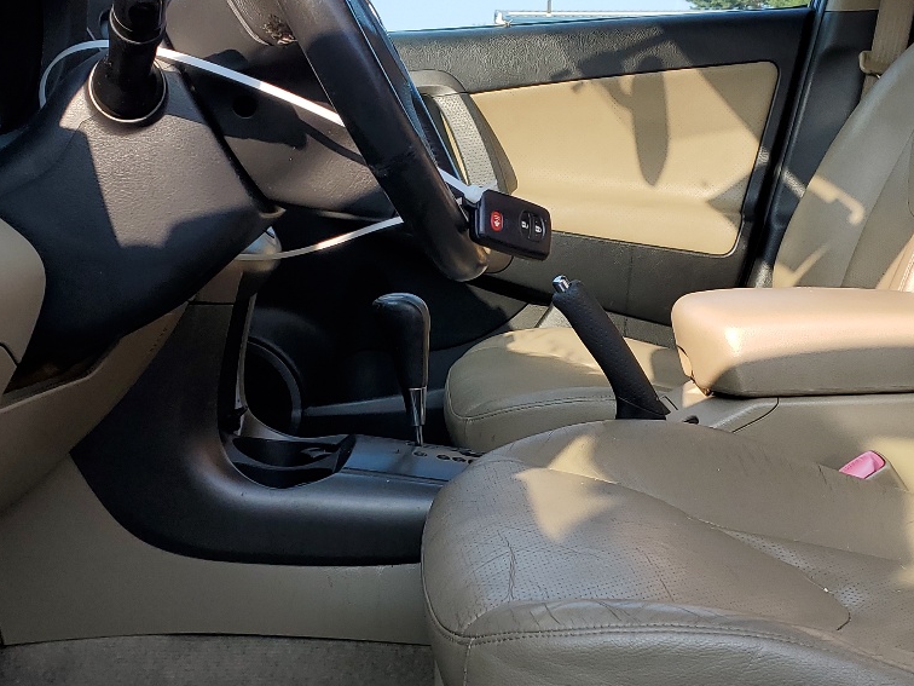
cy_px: 289
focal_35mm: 55
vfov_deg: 26.5
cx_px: 433
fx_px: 1452
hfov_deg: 34.9
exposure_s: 1/909
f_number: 1.5
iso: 50
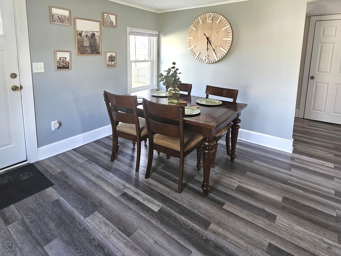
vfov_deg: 66.8
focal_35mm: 19
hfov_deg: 84.6
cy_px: 85
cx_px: 163
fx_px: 187
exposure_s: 1/60
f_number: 2.2
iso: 400
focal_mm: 2.2
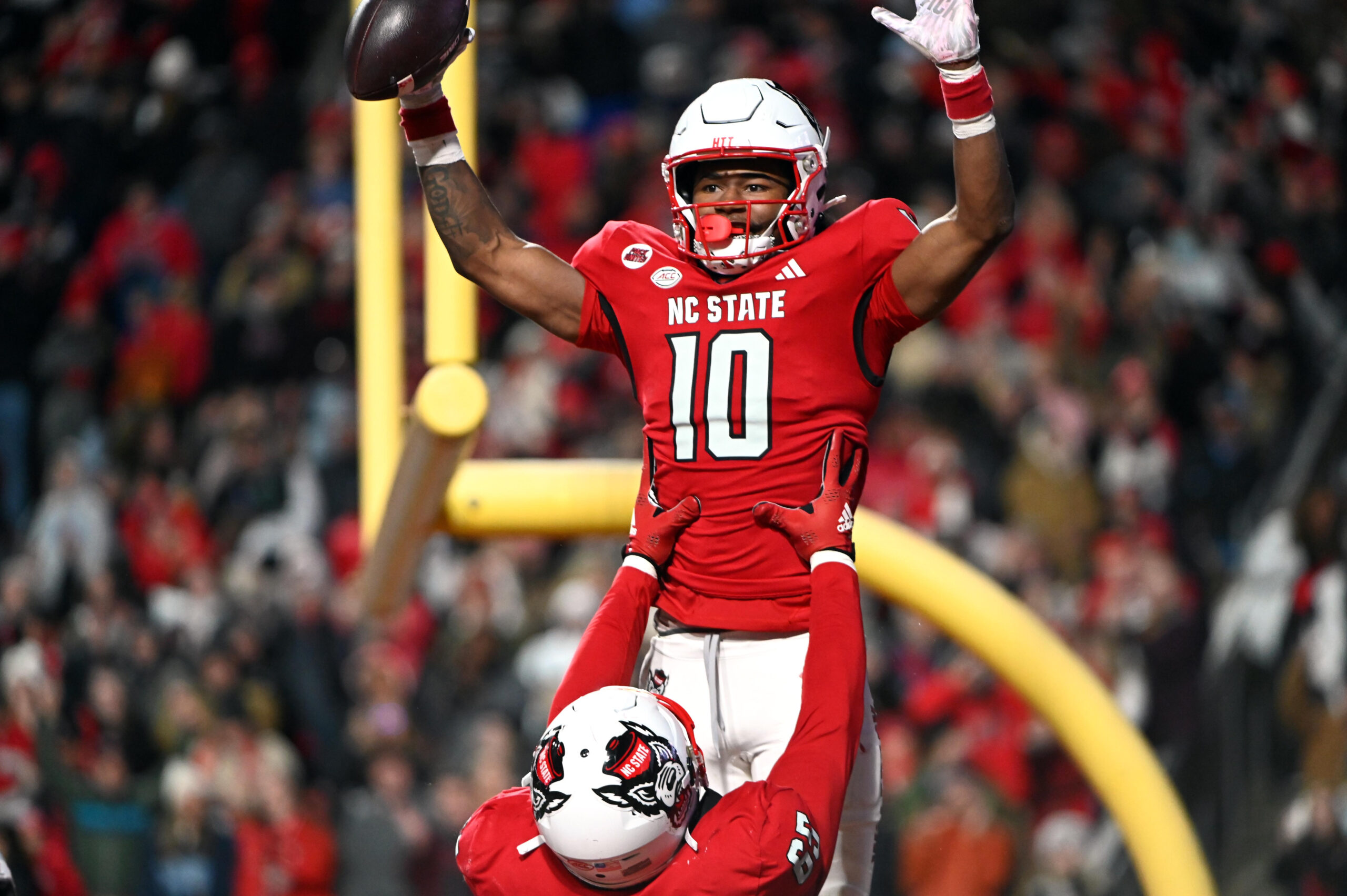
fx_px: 11591
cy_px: 448
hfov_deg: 6.7
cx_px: 674
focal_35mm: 310
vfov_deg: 4.4
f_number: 4
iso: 6400
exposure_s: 1/1250
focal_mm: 310
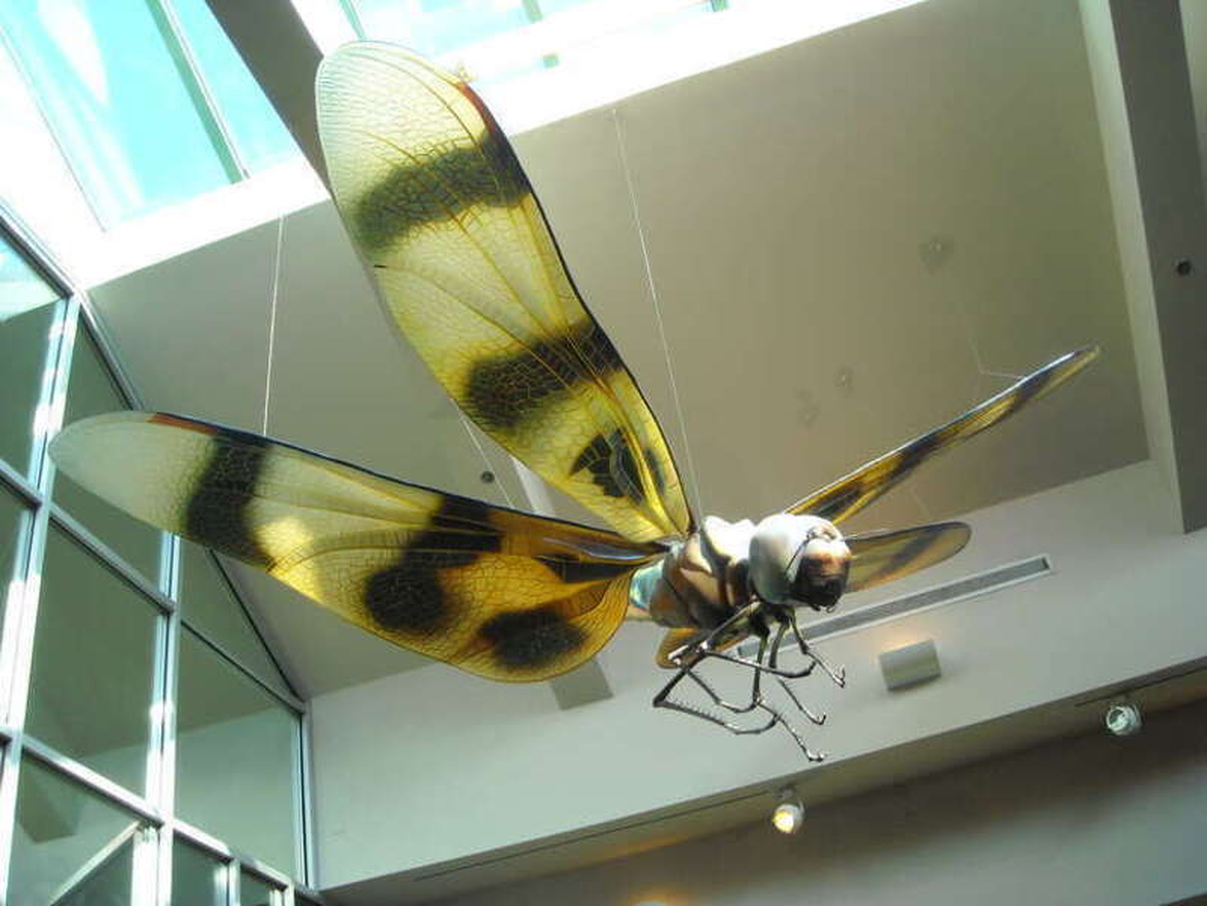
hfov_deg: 52.6
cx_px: 604
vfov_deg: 40.7
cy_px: 453
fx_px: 1220
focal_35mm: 35
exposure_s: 1/218
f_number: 2.8
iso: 183
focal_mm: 5.7
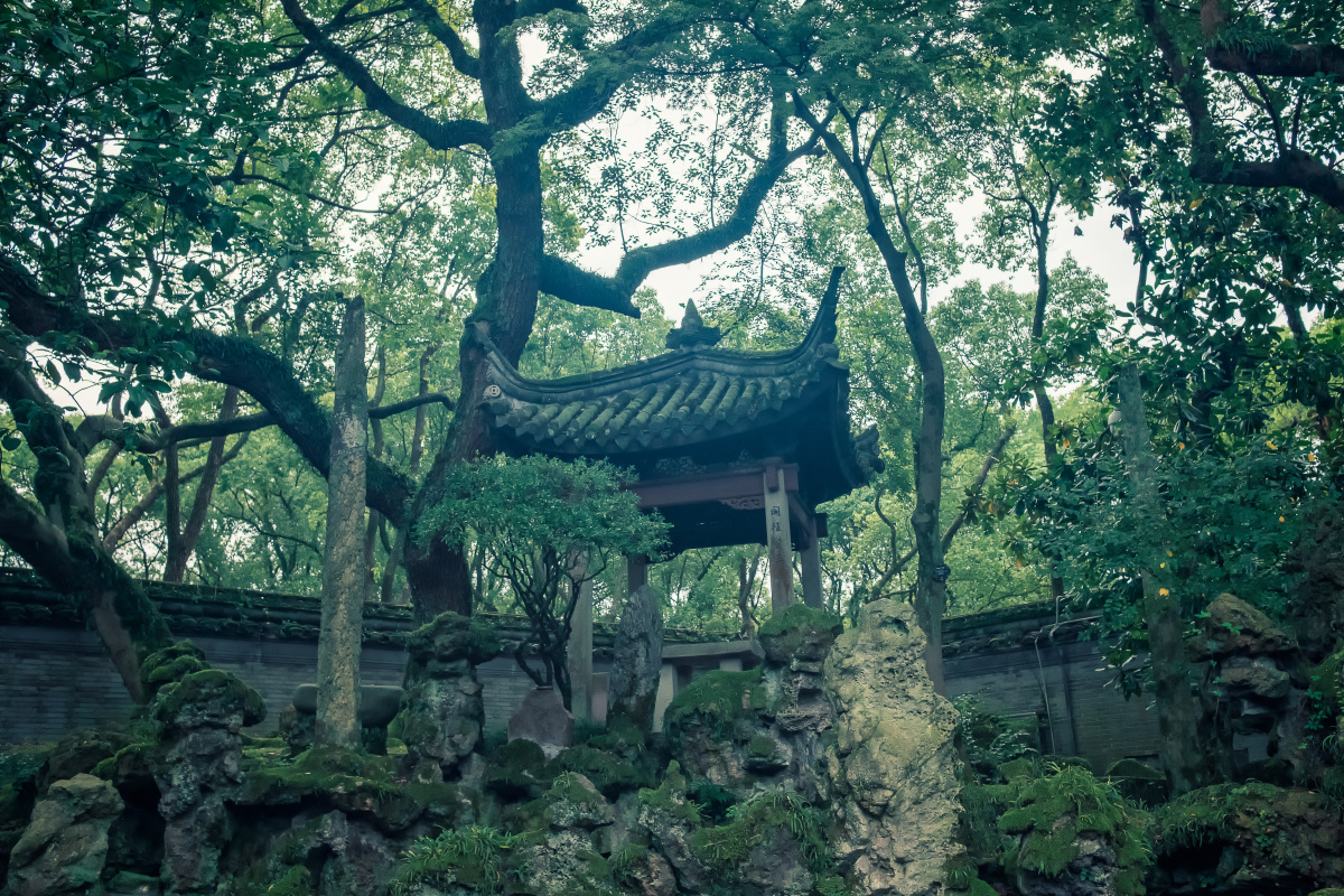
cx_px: 672
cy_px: 448
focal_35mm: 35
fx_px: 1307
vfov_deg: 37.9
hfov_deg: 54.4
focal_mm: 23
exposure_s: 1/600
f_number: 5.6
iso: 800
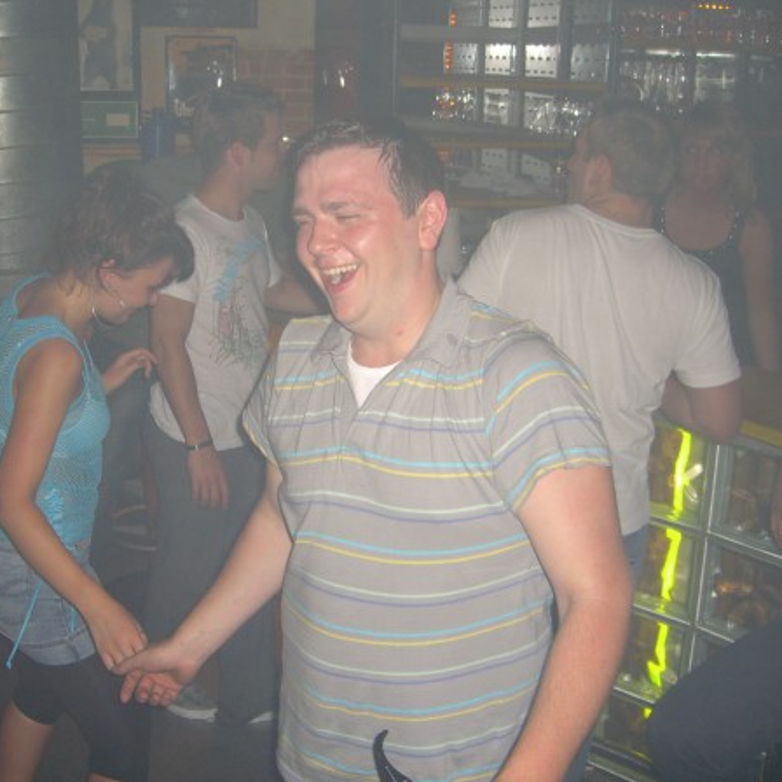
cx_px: 283
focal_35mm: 45
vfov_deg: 37.6
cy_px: 391
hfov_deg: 37.3
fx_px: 1150
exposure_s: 1/60
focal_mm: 7.9
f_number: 2.8
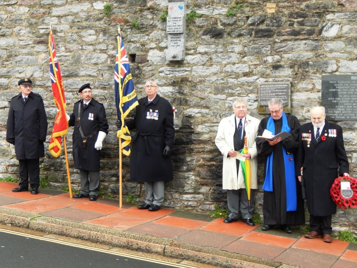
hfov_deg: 28.2
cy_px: 134
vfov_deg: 21.3
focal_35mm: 69
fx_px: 712
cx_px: 178
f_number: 4.1
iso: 200
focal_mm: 12.3
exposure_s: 1/30
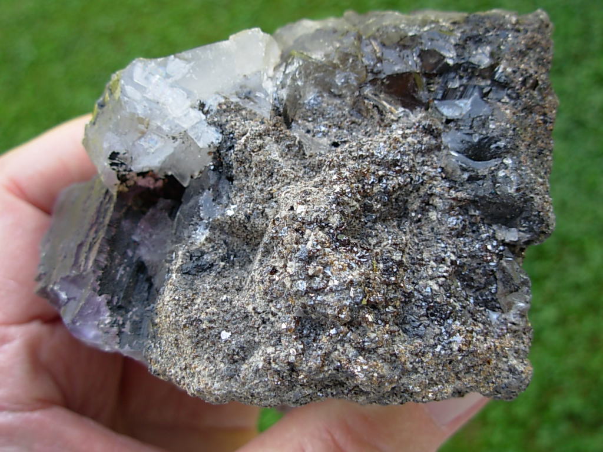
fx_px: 662
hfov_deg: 49.0
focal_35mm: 38
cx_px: 302
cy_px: 226
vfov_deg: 37.7
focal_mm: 6.3
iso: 50
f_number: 2.9
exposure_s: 1/124
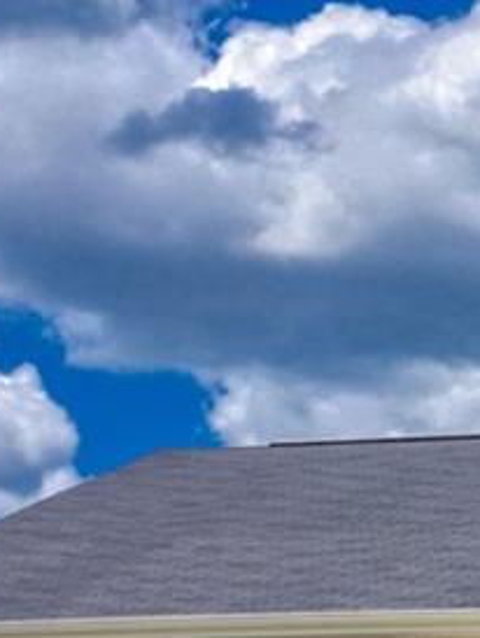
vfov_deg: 15.1
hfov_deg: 11.1
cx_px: 676
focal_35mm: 129
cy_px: 605
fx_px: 2381
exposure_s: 1/160
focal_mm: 24
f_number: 14
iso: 100
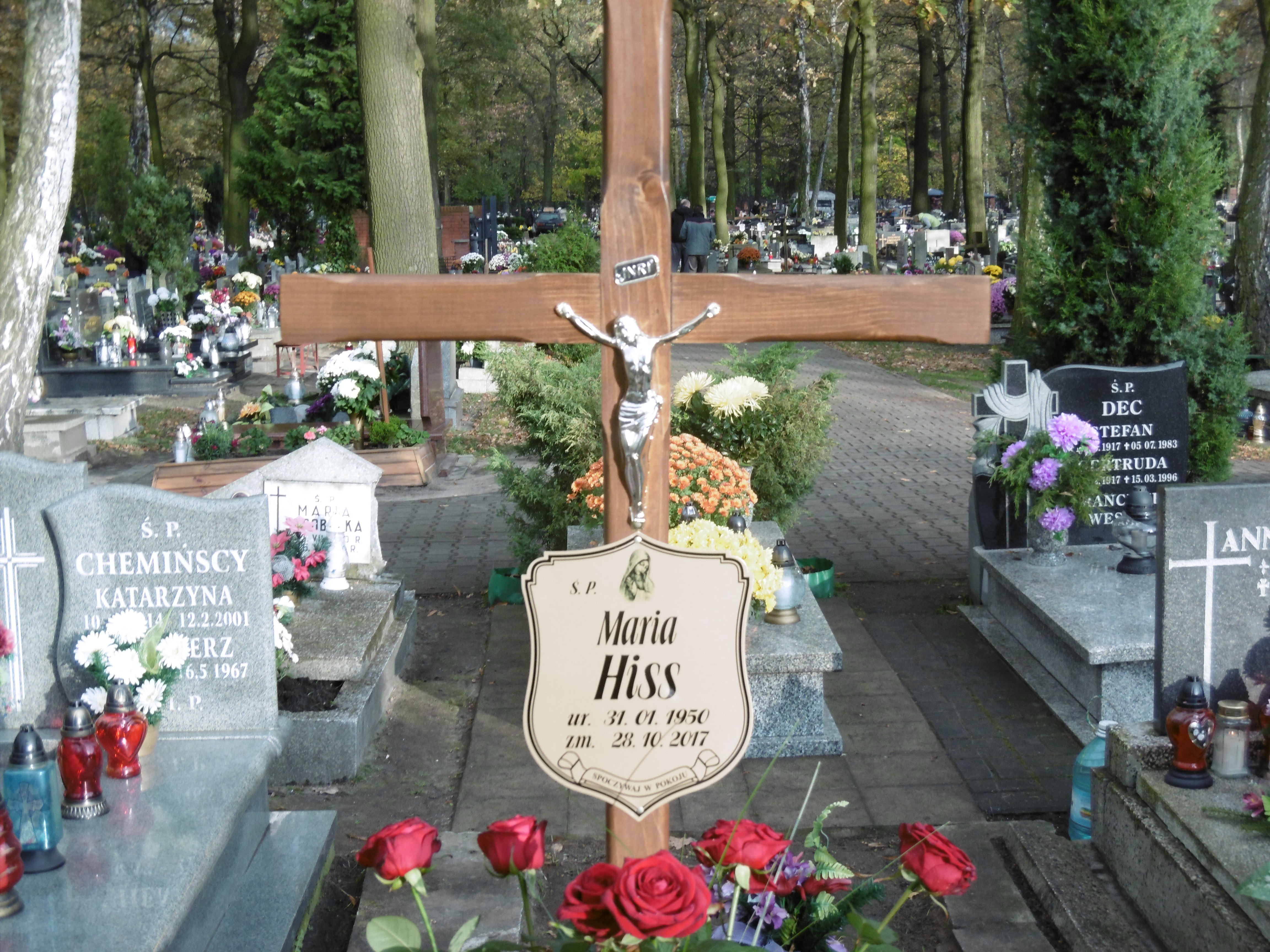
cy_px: 476
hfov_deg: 32.7
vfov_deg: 24.8
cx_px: 635
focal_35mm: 59
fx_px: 2165
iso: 100
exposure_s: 1/160
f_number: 4.2
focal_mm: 10.5
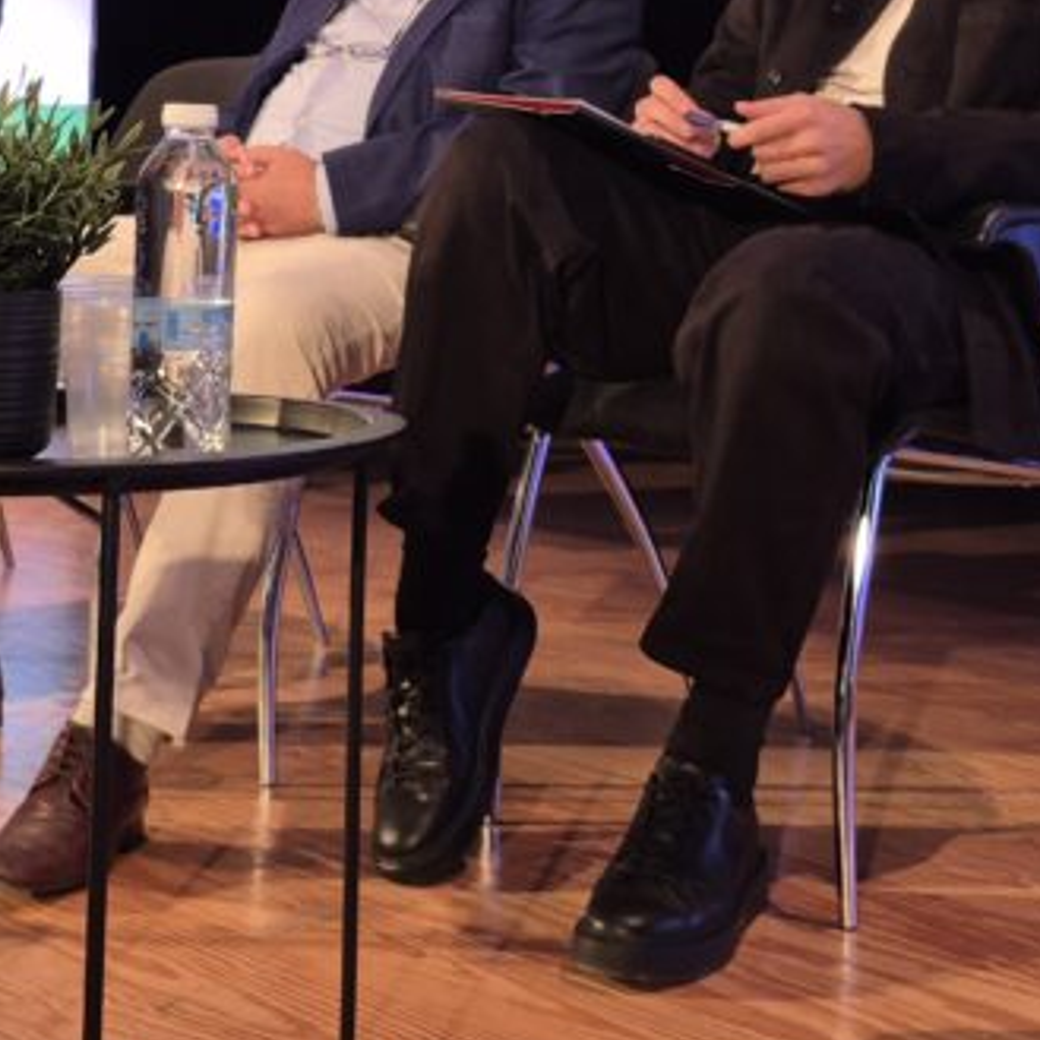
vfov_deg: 25.2
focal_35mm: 66
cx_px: 469
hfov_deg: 26.1
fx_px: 2243
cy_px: 70
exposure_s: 1/100
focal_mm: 5.4
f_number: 1.8
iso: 160
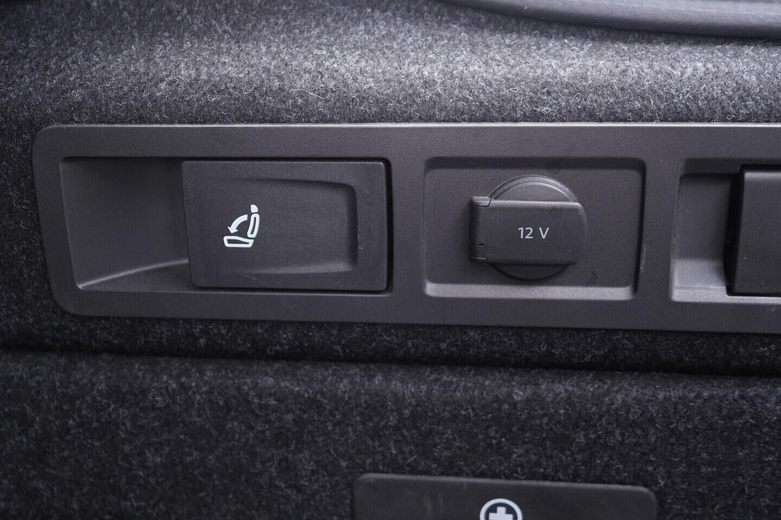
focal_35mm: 36
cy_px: 260
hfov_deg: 53.1
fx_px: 781
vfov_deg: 36.9
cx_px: 390
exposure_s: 1/40
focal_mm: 24
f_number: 2.8
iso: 800
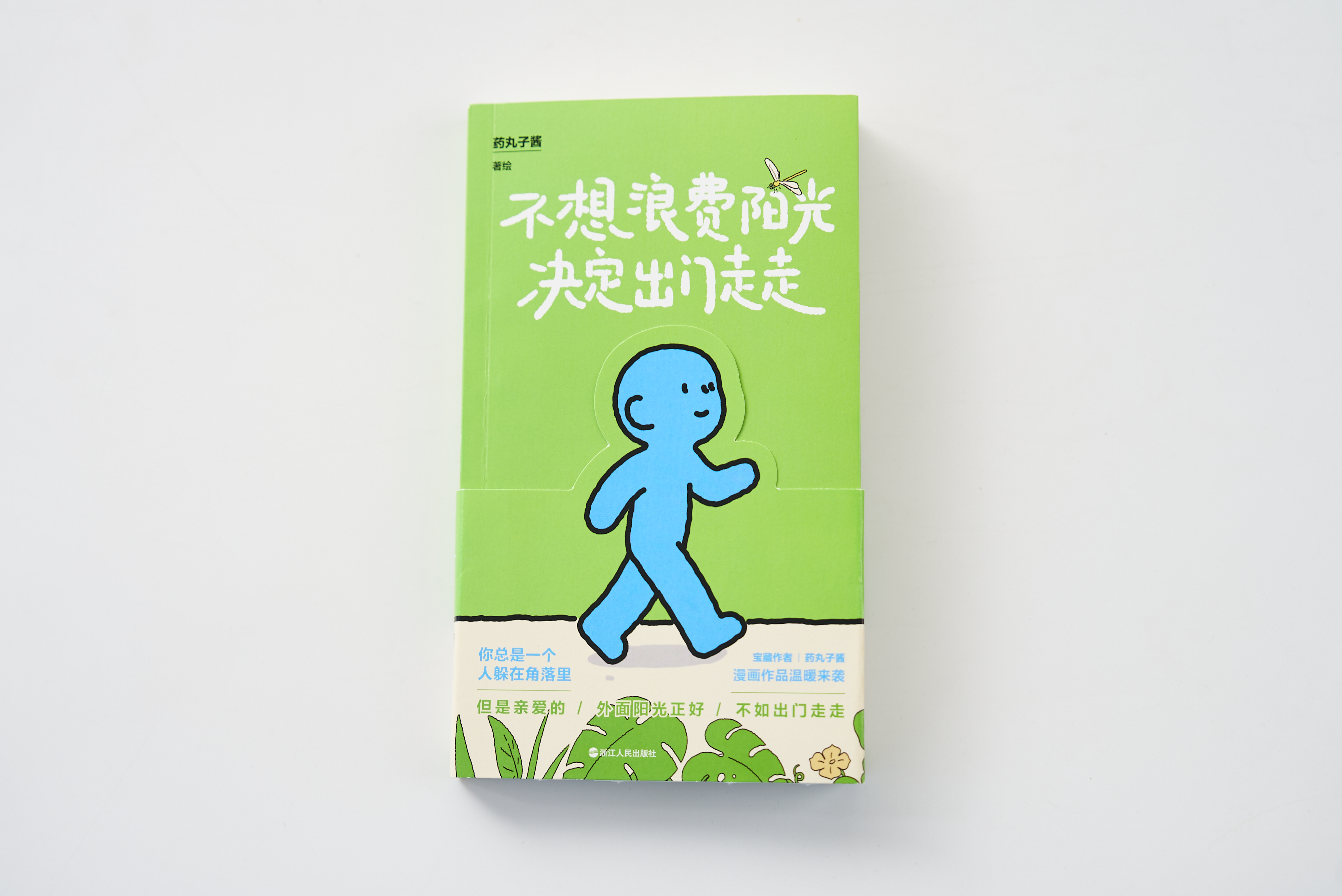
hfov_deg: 35.6
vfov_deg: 24.2
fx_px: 2089
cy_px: 448
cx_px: 671
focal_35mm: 56
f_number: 3.2
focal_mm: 56
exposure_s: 1/100
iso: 100
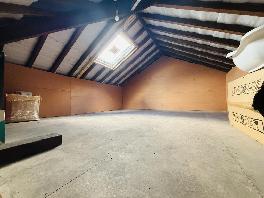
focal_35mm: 14
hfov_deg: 102.1
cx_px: 132
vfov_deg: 85.7
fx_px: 107
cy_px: 99
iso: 320
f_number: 2.2
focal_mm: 2.22
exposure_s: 1/96
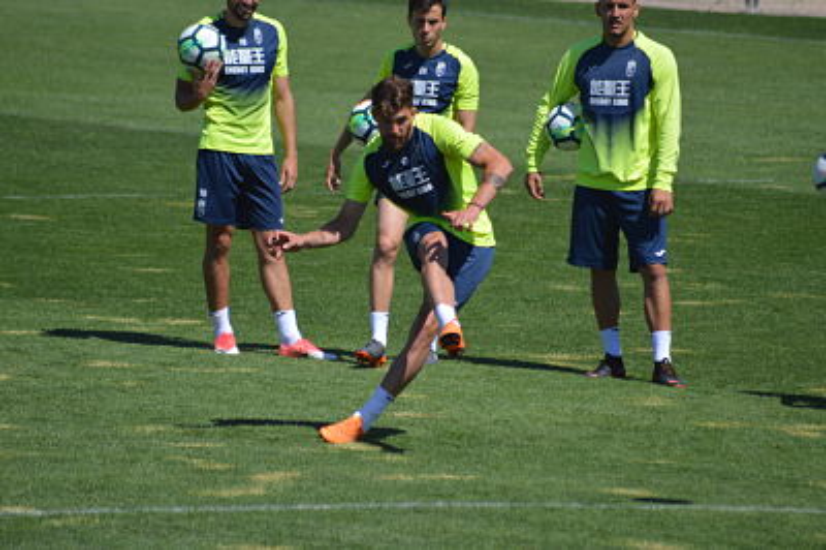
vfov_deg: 3.0
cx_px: 413
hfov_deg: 4.6
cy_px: 275
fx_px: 10316
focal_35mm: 450
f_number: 5.6
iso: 320
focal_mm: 300
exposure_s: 1/2000
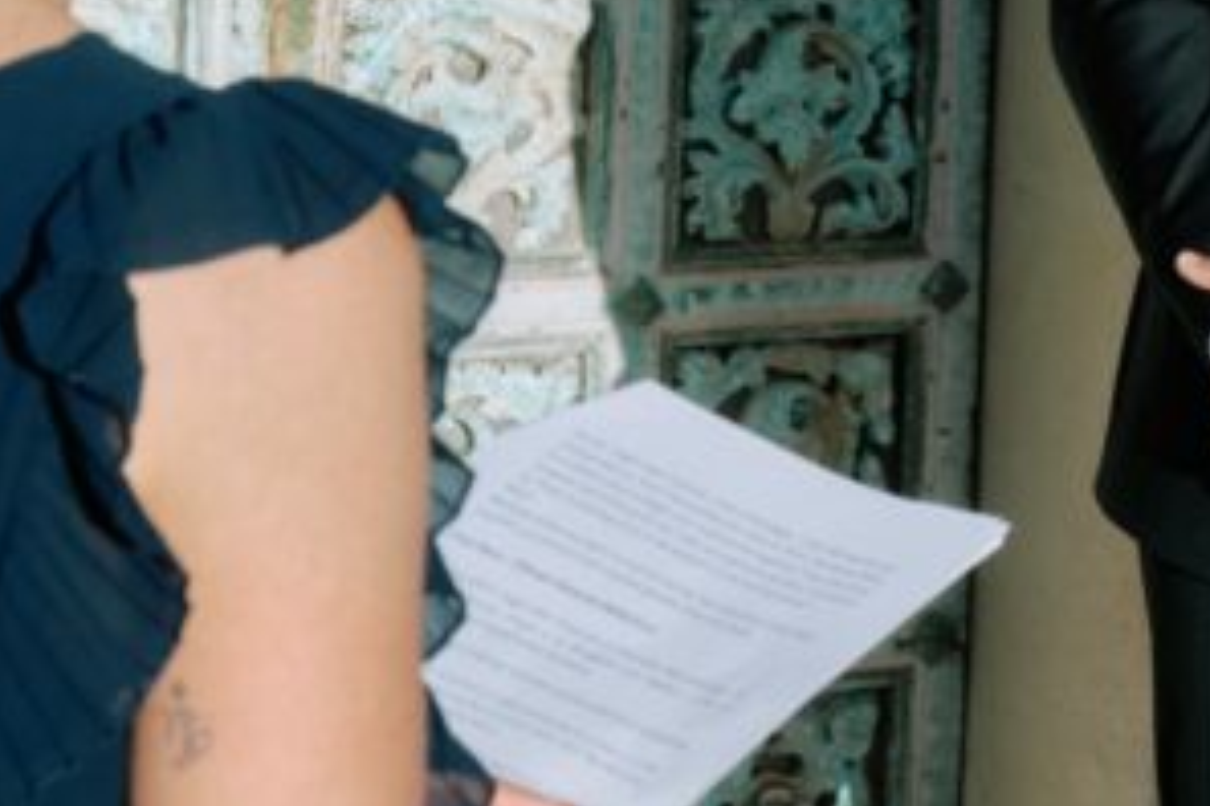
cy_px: -12
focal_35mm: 162
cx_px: 1031
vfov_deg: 8.4
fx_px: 5445
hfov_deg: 12.6
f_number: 7.1
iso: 125
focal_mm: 47
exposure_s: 1/640
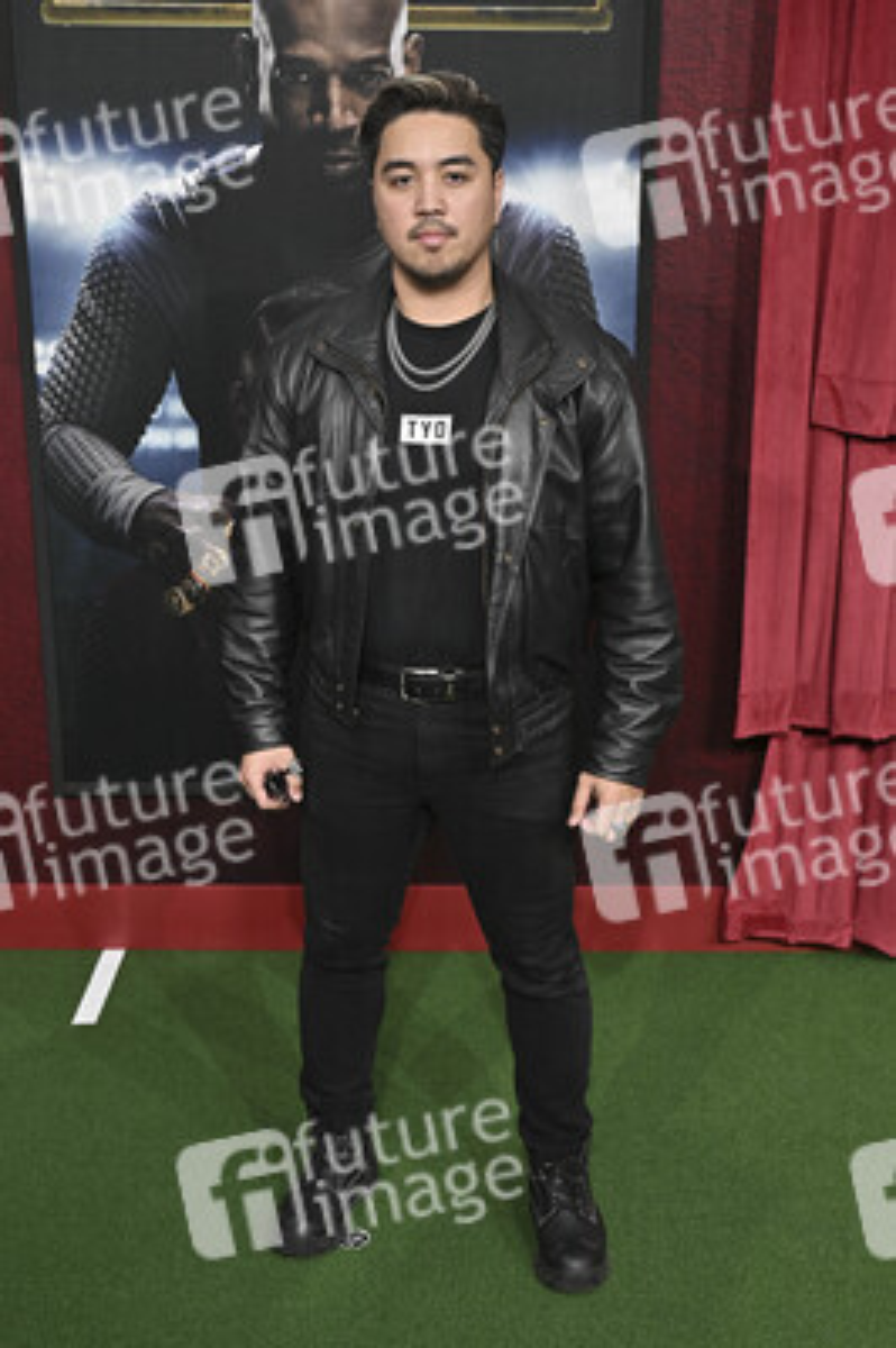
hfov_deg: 37.8
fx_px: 1309
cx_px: 448
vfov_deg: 54.5
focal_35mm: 35
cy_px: 674
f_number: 7.1
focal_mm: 35
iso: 320
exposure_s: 1/400
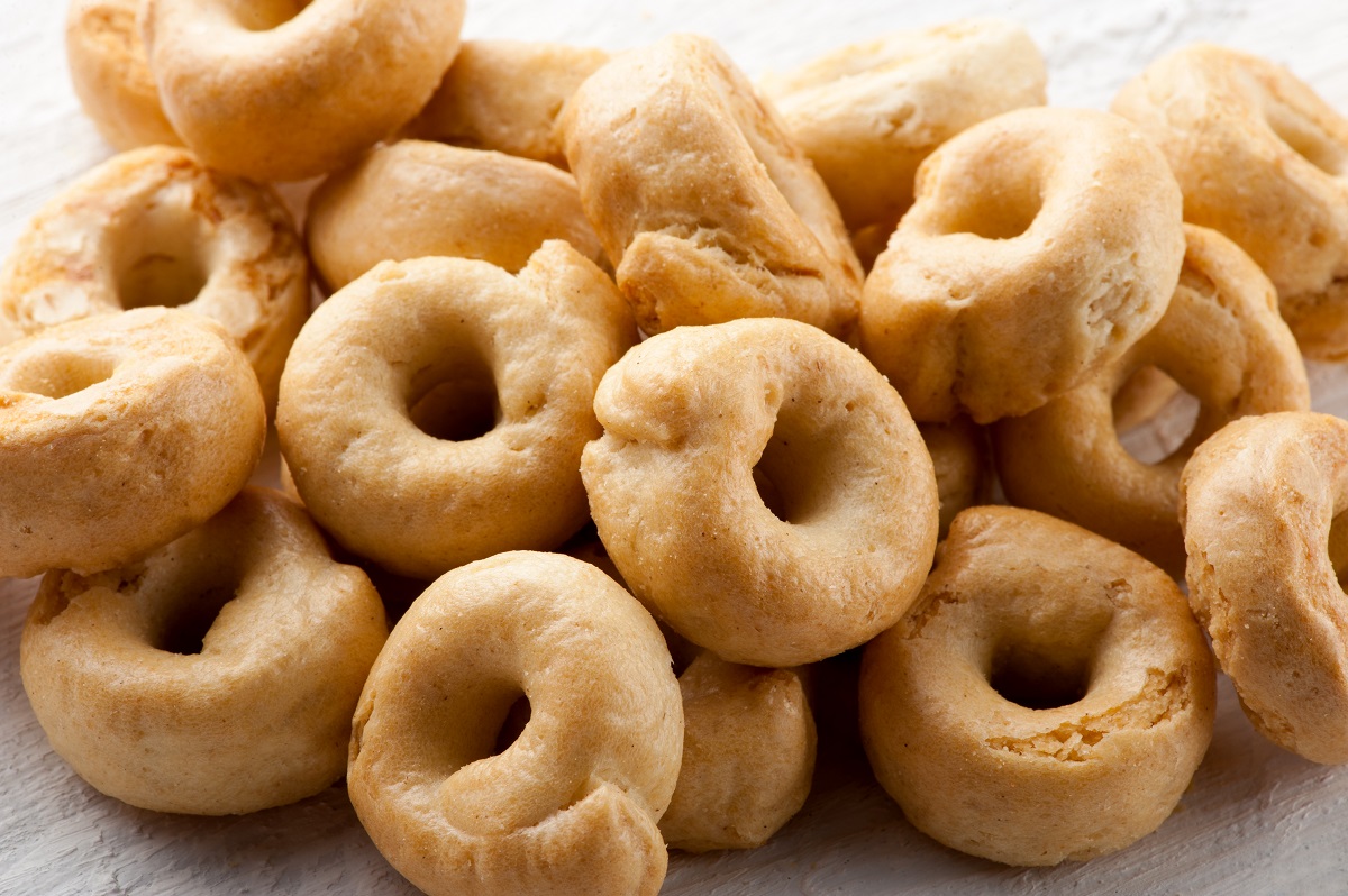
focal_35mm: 105
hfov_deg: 19.5
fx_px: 3928
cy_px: 448
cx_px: 674
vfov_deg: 13.0
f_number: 25
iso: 100
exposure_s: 1/160
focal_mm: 105
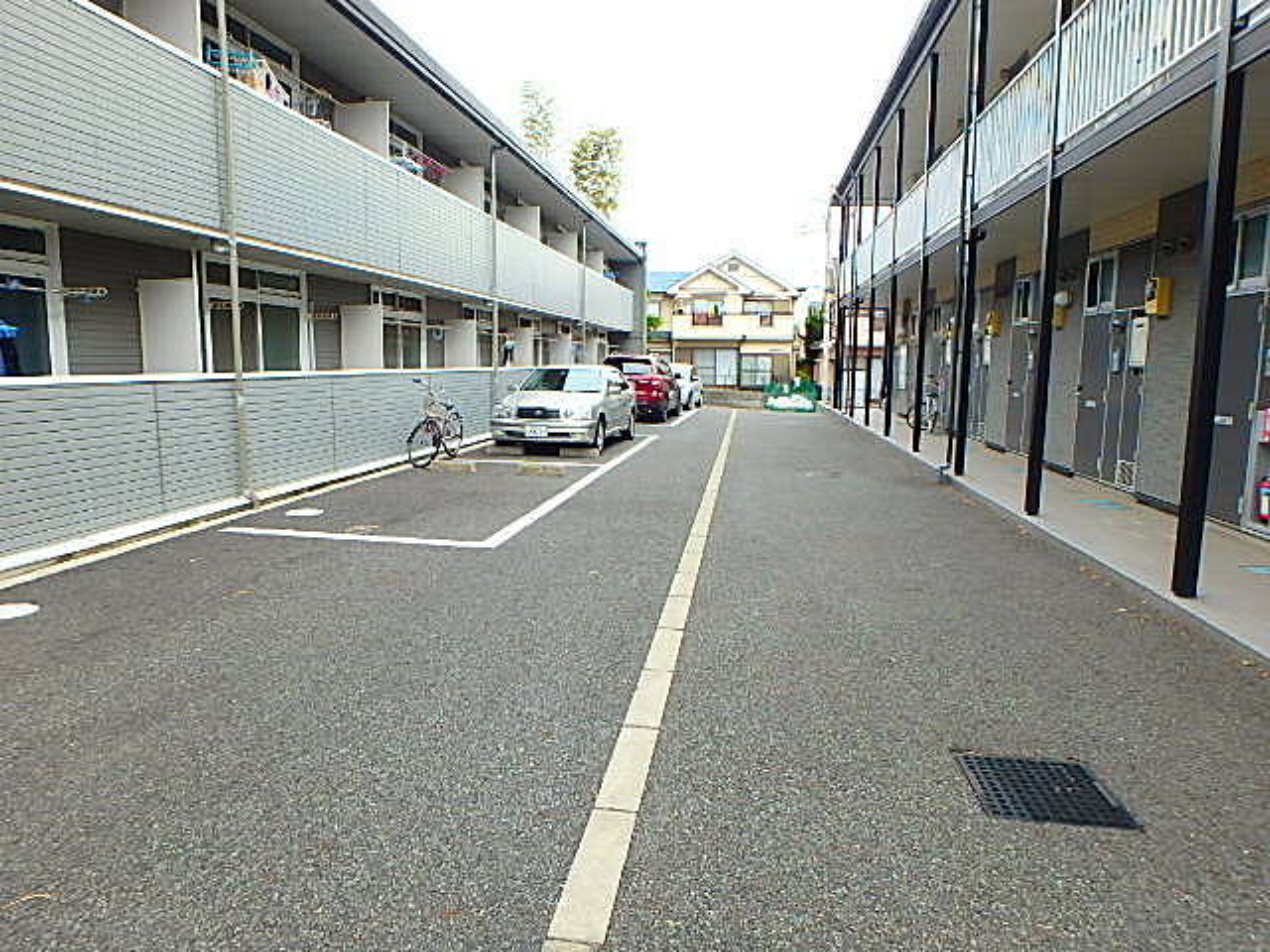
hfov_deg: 79.0
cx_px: 635
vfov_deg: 63.4
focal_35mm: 21
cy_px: 476
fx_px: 770
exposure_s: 1/250
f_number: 3.5
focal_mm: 3.7
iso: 125
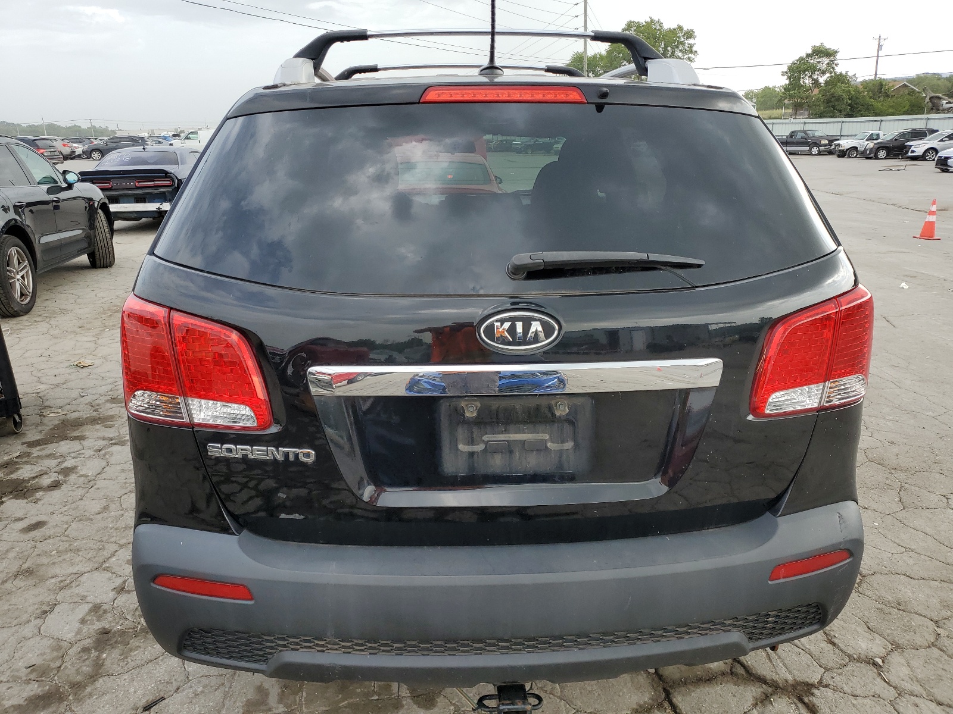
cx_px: 476
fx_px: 716
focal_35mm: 26
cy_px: 357
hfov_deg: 67.3
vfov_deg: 53.1
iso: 50
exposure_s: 1/714
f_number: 1.5
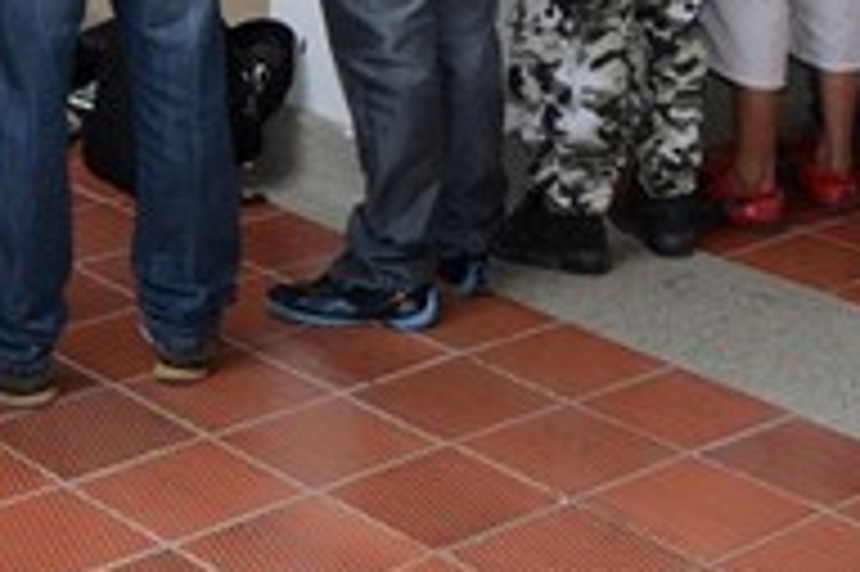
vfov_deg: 13.6
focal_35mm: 96
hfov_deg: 21.3
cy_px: -230
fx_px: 2291
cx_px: 459
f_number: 13
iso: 640
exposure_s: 1/100
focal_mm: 18
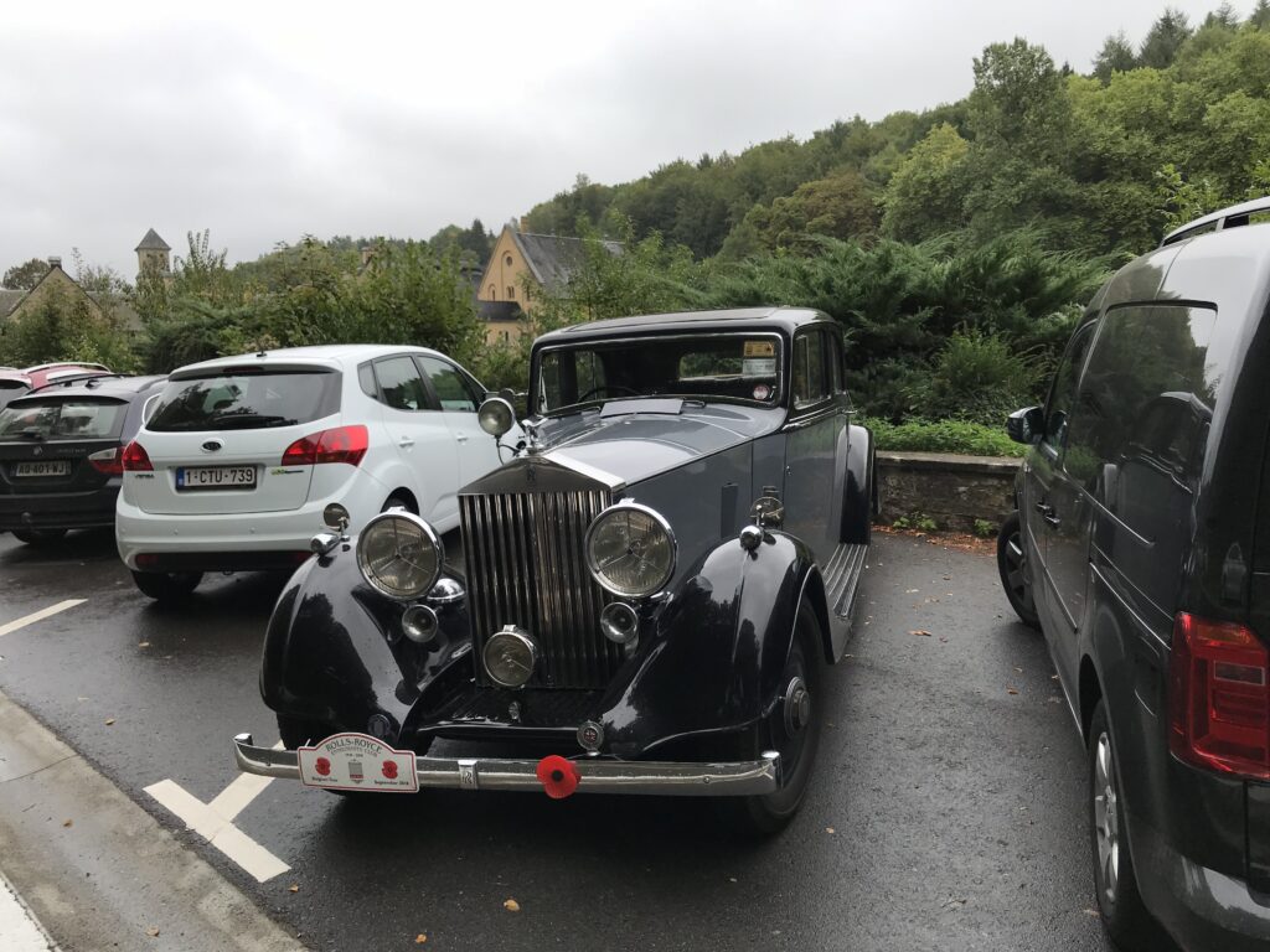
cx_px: 635
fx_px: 1027
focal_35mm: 28
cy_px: 476
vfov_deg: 49.7
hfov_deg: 63.4
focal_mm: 3.99
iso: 20
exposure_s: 1/669
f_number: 1.8
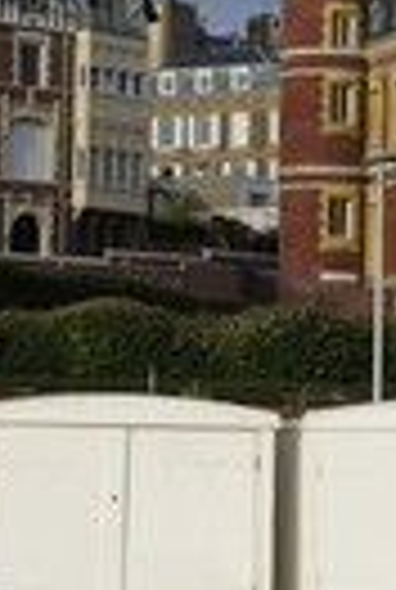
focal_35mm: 192
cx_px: 382
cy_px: 185
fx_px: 3151
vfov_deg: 10.7
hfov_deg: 7.2
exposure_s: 1/160
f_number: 13
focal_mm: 60
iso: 200
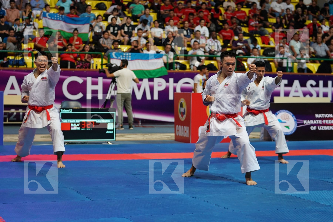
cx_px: 166
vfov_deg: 16.5
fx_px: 768
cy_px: 111
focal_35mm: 83
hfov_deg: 24.5
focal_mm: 83
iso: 2500
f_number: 2.8
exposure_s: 1/500
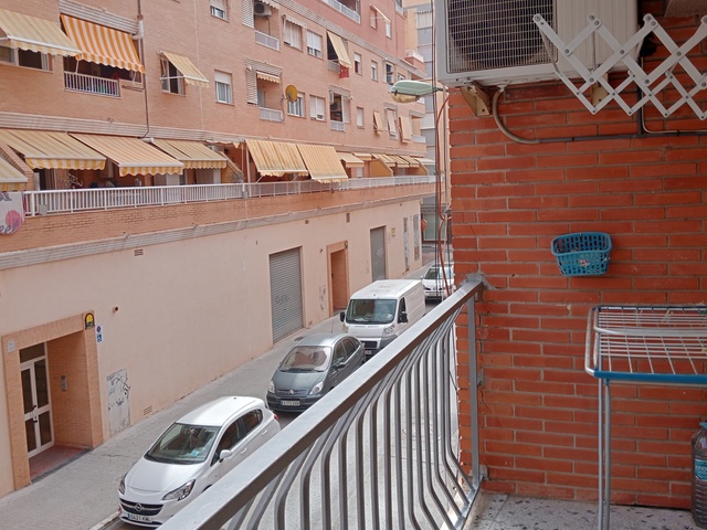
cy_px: 233
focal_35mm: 35
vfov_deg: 40.6
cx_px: 354
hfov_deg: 52.6
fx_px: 715
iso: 111
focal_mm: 4.04
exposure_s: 1/365
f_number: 1.8
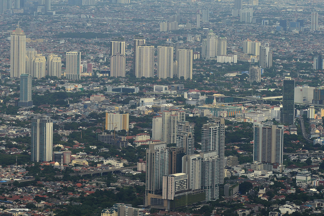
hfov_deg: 18.3
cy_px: 108
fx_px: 1008
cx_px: 162
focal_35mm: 112
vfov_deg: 12.2
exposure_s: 1/1000
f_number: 5.6
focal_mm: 112
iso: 160
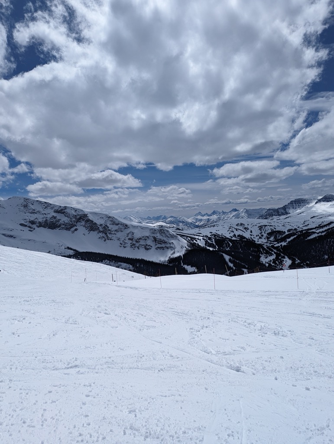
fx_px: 308
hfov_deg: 56.9
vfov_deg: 71.5
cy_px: 222
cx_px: 167
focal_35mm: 24
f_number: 1.85
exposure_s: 1/12500
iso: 66
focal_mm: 6.81
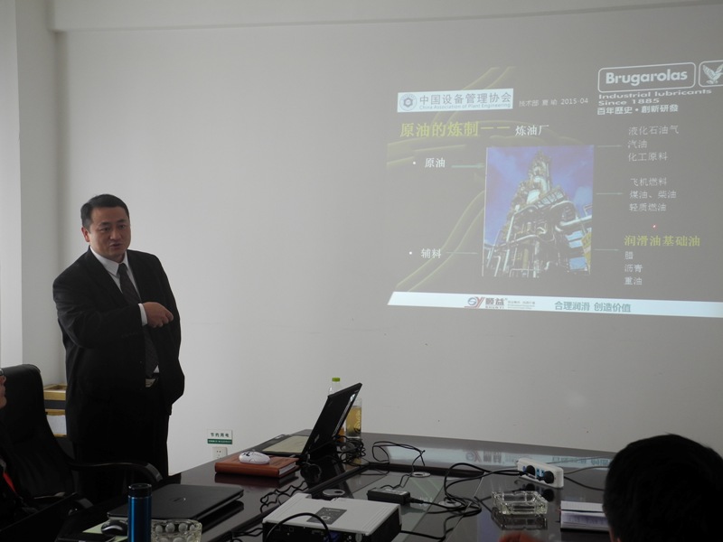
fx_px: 1149
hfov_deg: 34.9
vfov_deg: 26.6
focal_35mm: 55
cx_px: 362
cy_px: 271
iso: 130
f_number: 3.5
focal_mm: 11.8
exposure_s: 1/29.2
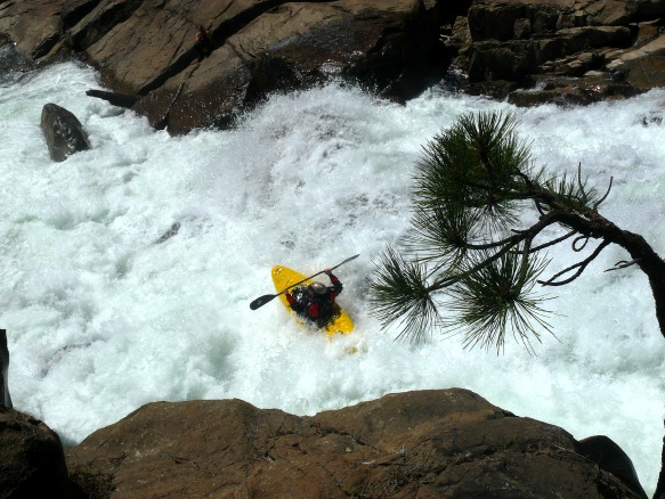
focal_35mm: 36
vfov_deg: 39.7
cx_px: 335
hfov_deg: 51.3
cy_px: 251
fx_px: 692
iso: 100
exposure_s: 1/800
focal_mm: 7.4
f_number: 11
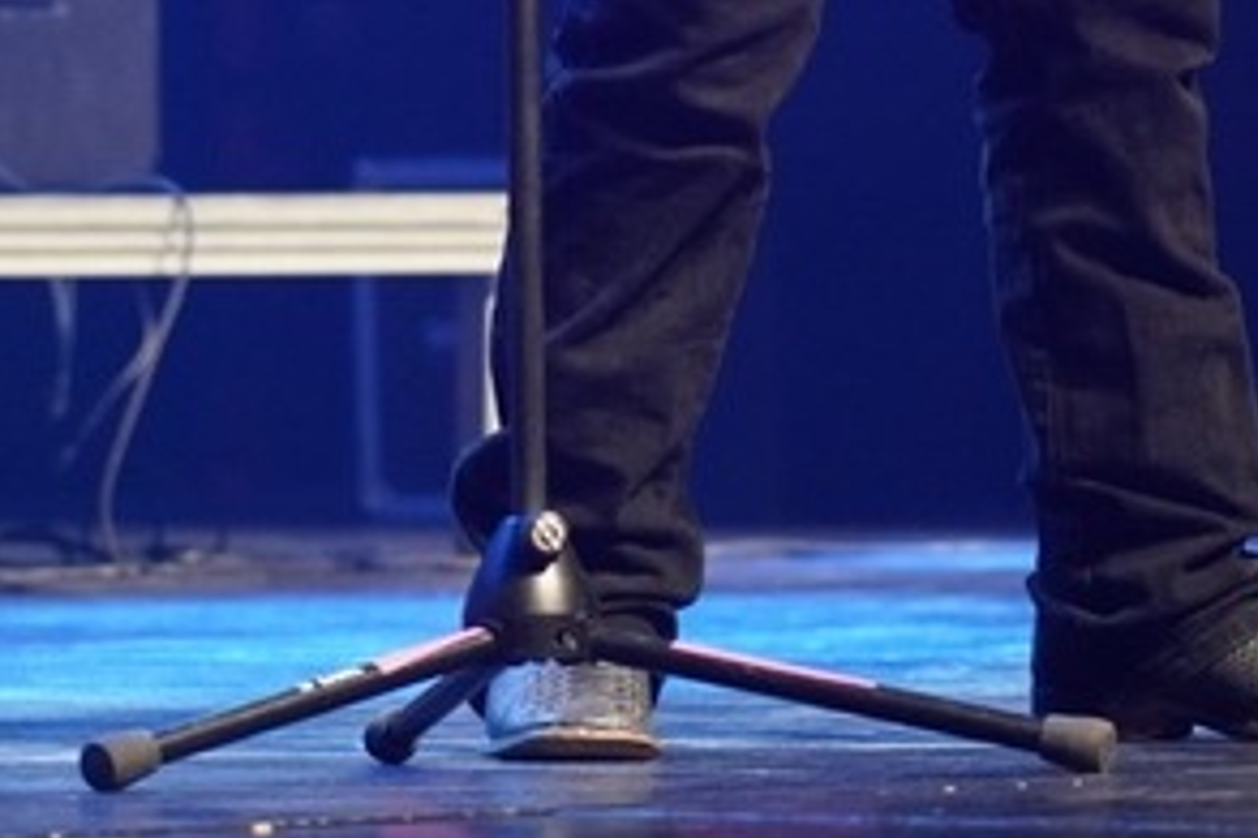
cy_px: -492
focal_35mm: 355
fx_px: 12398
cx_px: 764
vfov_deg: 3.8
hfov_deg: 5.8
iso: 3200
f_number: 4
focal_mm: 104
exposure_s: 1/160
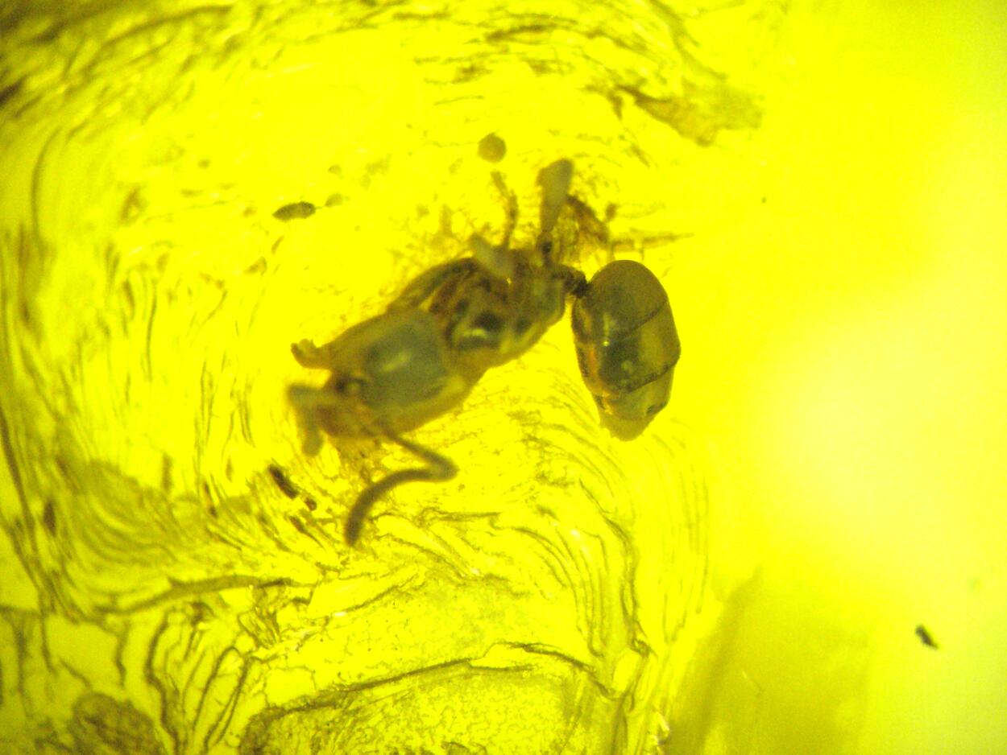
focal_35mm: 105
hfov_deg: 18.7
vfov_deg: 14.1
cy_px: 378
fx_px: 3055
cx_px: 504
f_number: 5
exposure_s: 1/500
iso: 400
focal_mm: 17.4
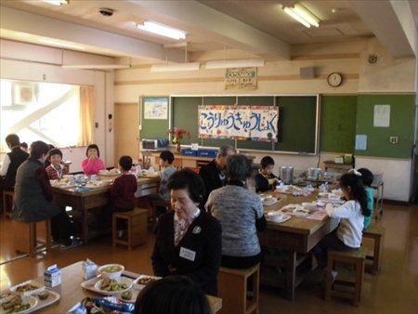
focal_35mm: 34
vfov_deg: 41.8
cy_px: 157
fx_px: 411
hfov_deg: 53.9
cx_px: 209
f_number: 4
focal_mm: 6.1
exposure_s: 1/60
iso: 200
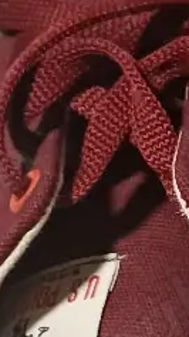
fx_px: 1366
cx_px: 345
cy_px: 316
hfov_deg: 7.7
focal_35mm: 153
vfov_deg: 13.9
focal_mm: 4.65
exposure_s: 1/20
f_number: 1.8
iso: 640
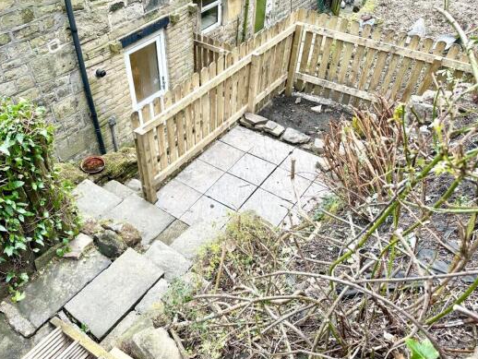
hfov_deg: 65.1
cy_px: 181
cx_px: 215
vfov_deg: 51.4
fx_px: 373
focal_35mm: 27
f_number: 1.78
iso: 64
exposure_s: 1/195
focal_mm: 6.86
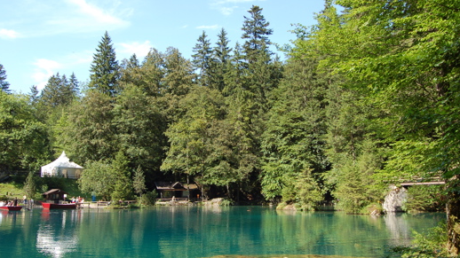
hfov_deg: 56.6
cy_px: 110
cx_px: 230
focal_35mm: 35
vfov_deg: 33.6
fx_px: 427
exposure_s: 1/200
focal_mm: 18
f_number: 7.1
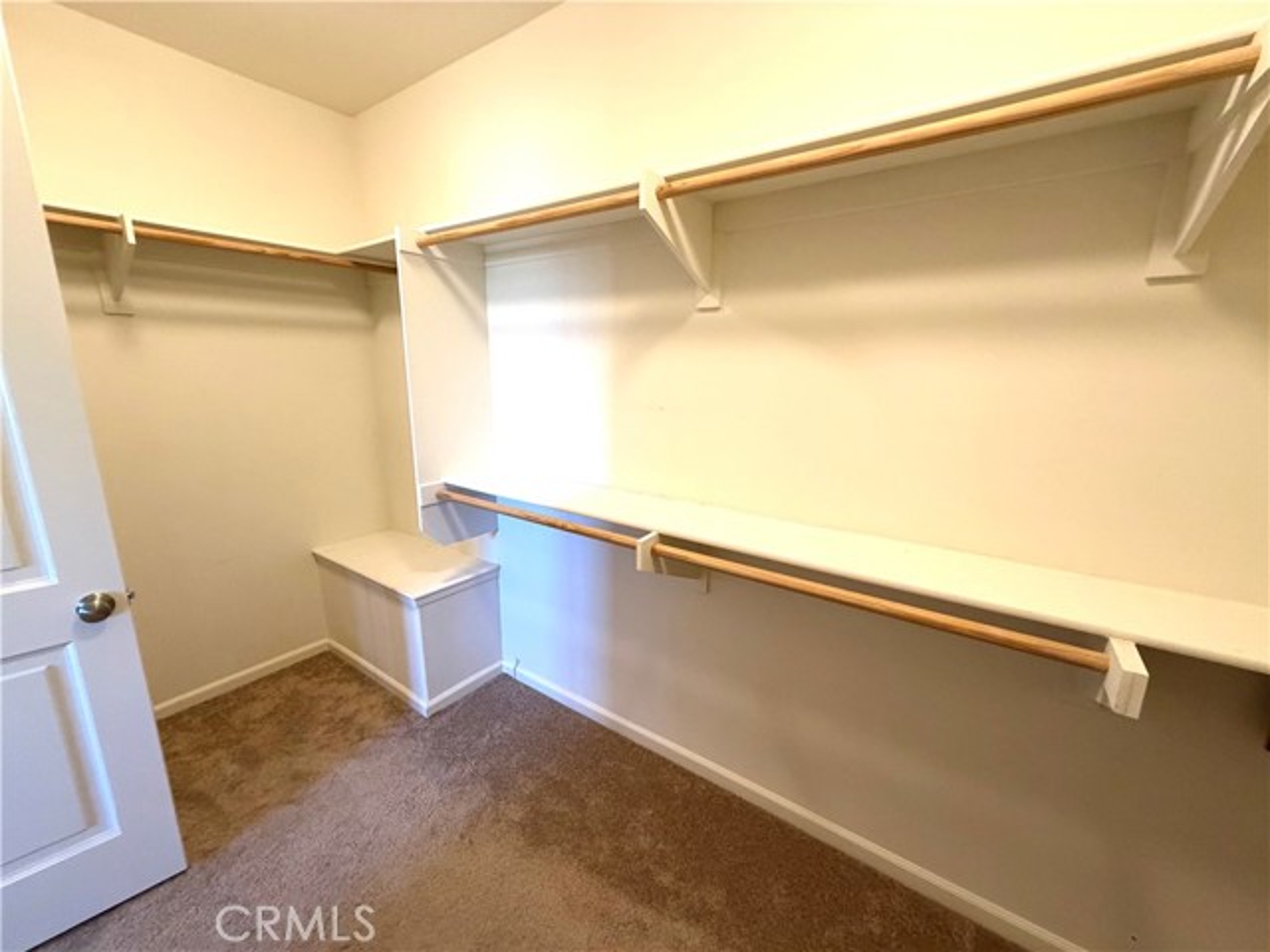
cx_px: 635
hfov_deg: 102.1
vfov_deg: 85.7
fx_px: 514
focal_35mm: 14
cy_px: 476
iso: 320
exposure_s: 1/60
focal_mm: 2.22
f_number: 2.2
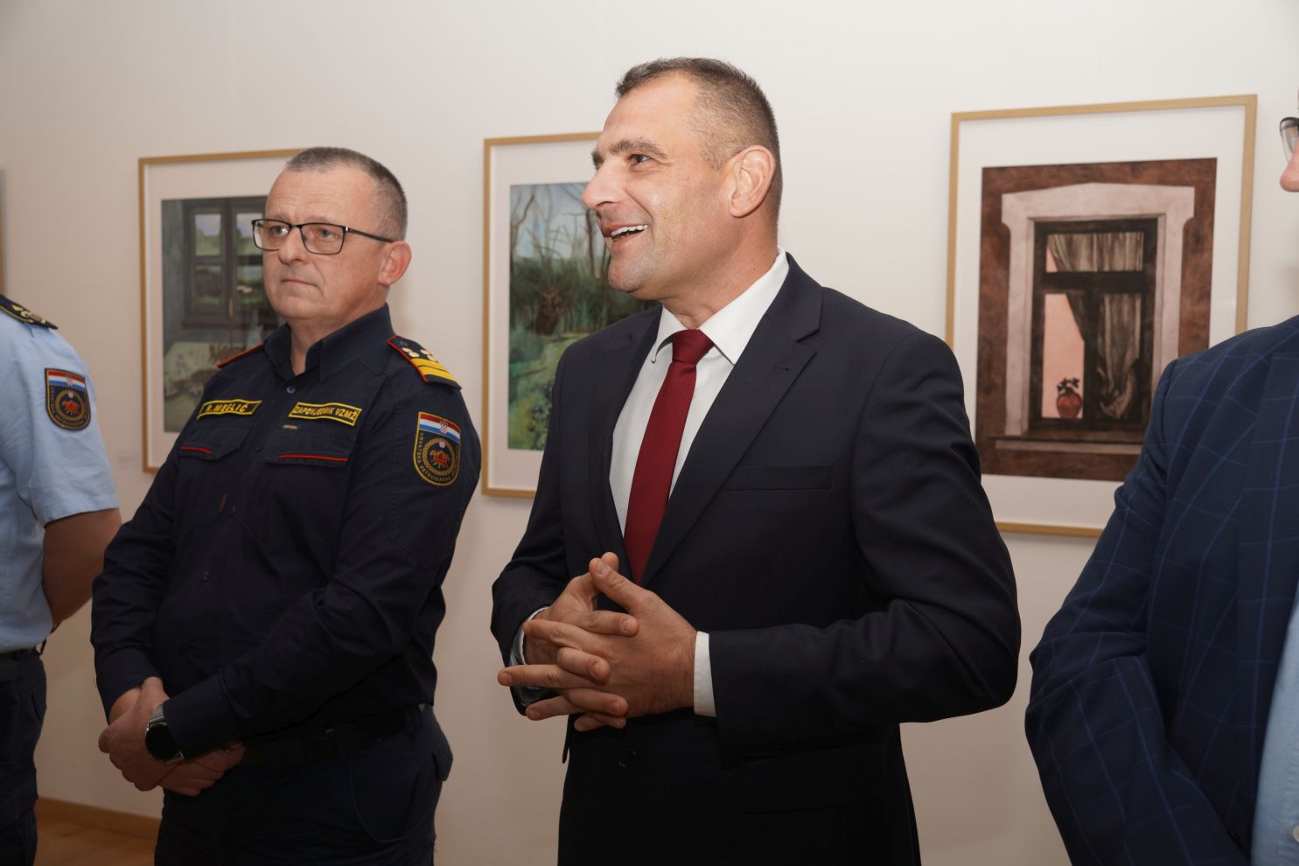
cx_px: 650
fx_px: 1450
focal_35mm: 40
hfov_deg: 48.2
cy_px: 433
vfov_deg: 33.2
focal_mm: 26.8
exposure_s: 1/200
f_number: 4.5
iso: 200
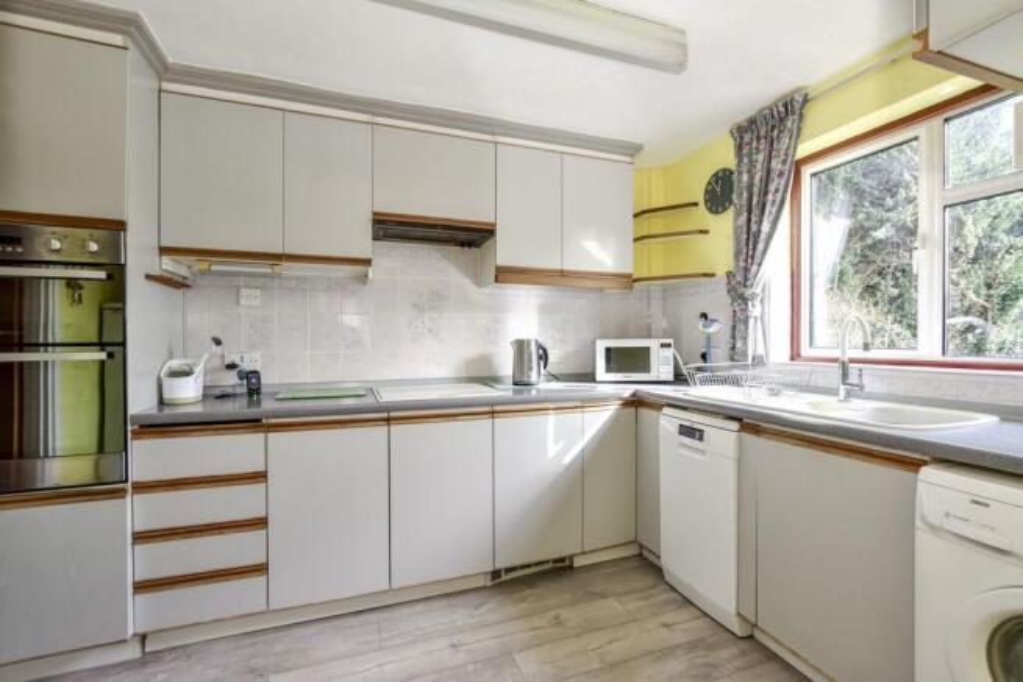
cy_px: 341
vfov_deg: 77.4
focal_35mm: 15
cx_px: 512
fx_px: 426
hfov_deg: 100.4
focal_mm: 10
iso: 640
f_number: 8
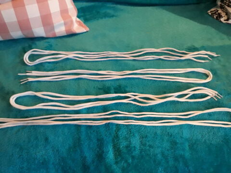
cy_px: 86
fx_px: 180
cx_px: 116
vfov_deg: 51.4
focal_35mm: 27
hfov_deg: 65.3
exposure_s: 1/25
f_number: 1.7
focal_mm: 3.71
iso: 500
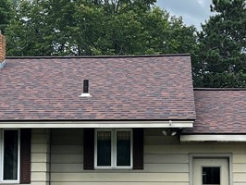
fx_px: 711
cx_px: 128
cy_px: 118
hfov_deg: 19.6
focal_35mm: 100
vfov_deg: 14.8
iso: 50
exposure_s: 1/1171
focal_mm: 5.7
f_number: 1.5
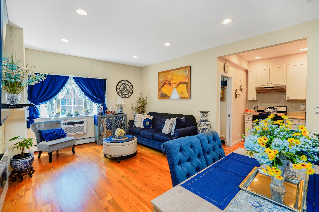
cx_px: 160
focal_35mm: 16
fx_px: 142
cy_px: 106
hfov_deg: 96.7
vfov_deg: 73.7
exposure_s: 1/30
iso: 125
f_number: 4
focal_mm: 16
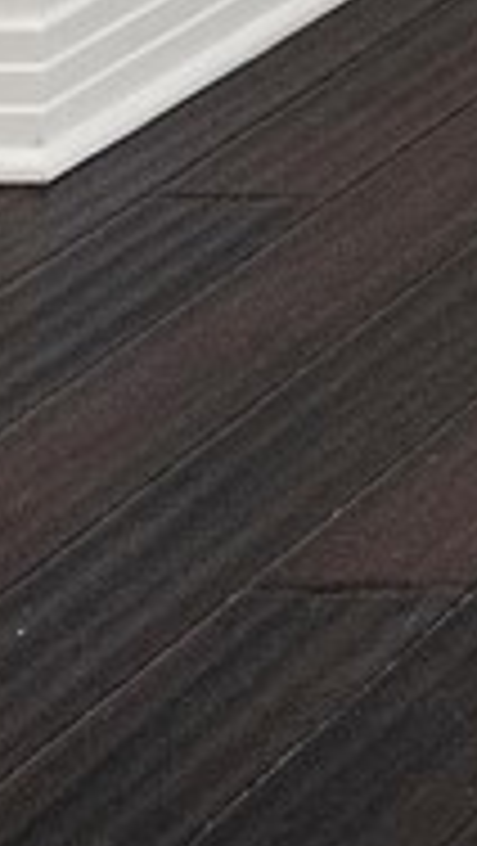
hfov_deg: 4.9
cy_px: -1649
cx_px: 2918
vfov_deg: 10.1
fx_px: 3614
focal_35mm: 161
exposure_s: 1/60
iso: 640
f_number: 8
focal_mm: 17
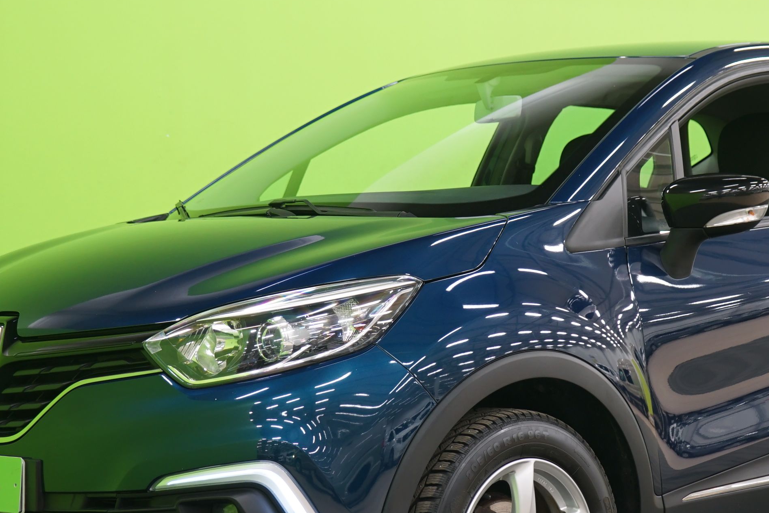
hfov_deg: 19.6
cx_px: 513
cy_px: 268
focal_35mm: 104
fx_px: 2222
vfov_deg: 13.2
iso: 400
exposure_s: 1/5
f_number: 4.5
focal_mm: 50
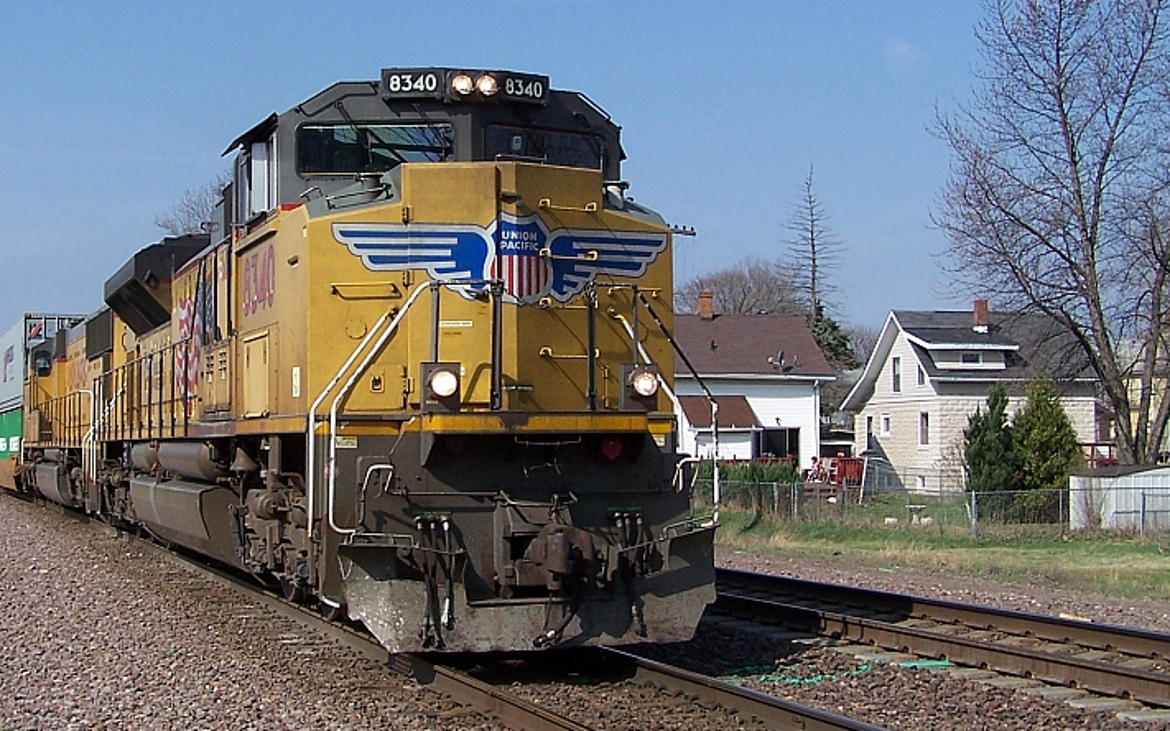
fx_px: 1849
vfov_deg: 22.3
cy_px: 291
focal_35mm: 58
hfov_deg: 35.0
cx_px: 489
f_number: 4
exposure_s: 1/1000
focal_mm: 6.3
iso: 80
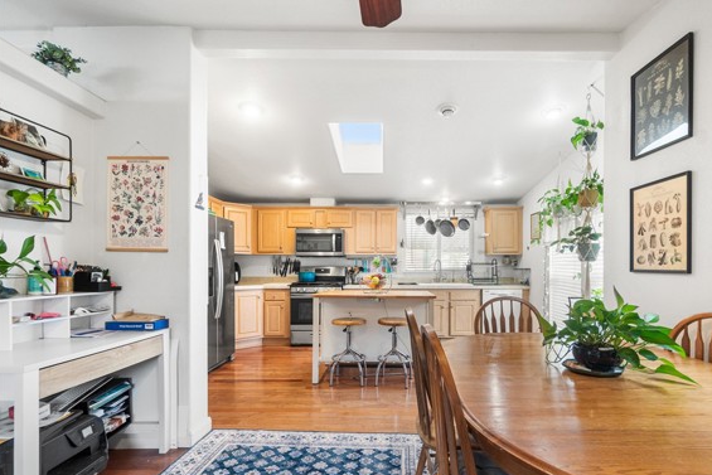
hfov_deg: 92.8
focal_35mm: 17
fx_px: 336
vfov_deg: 70.3
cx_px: 399
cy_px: 259
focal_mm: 10
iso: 320
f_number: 7.1
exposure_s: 1/5
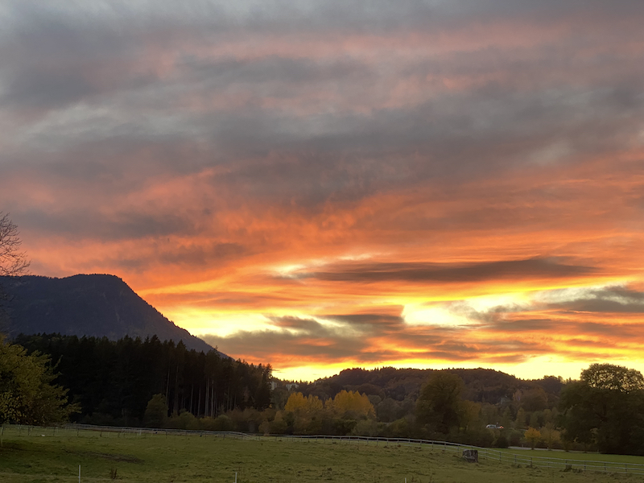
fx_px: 967
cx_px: 322
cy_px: 242
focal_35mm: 52
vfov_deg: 28.0
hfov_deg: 36.8
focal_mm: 6
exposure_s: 1/60
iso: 160
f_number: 2
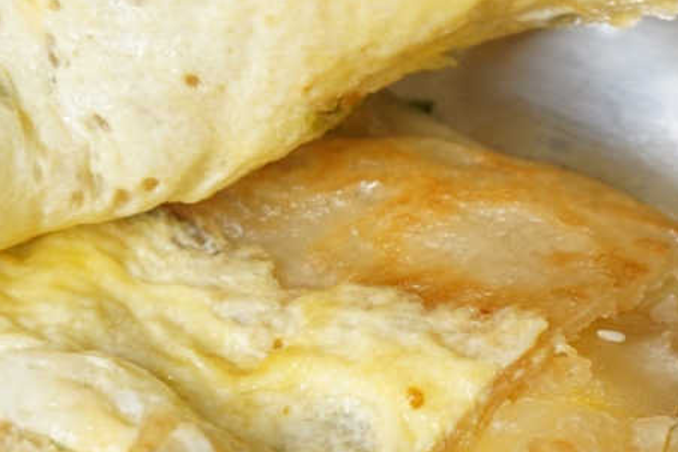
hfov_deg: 23.7
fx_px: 1604
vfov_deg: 16.1
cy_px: 246
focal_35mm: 85
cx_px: 204
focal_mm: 25
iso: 250
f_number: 4.5
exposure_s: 1/60
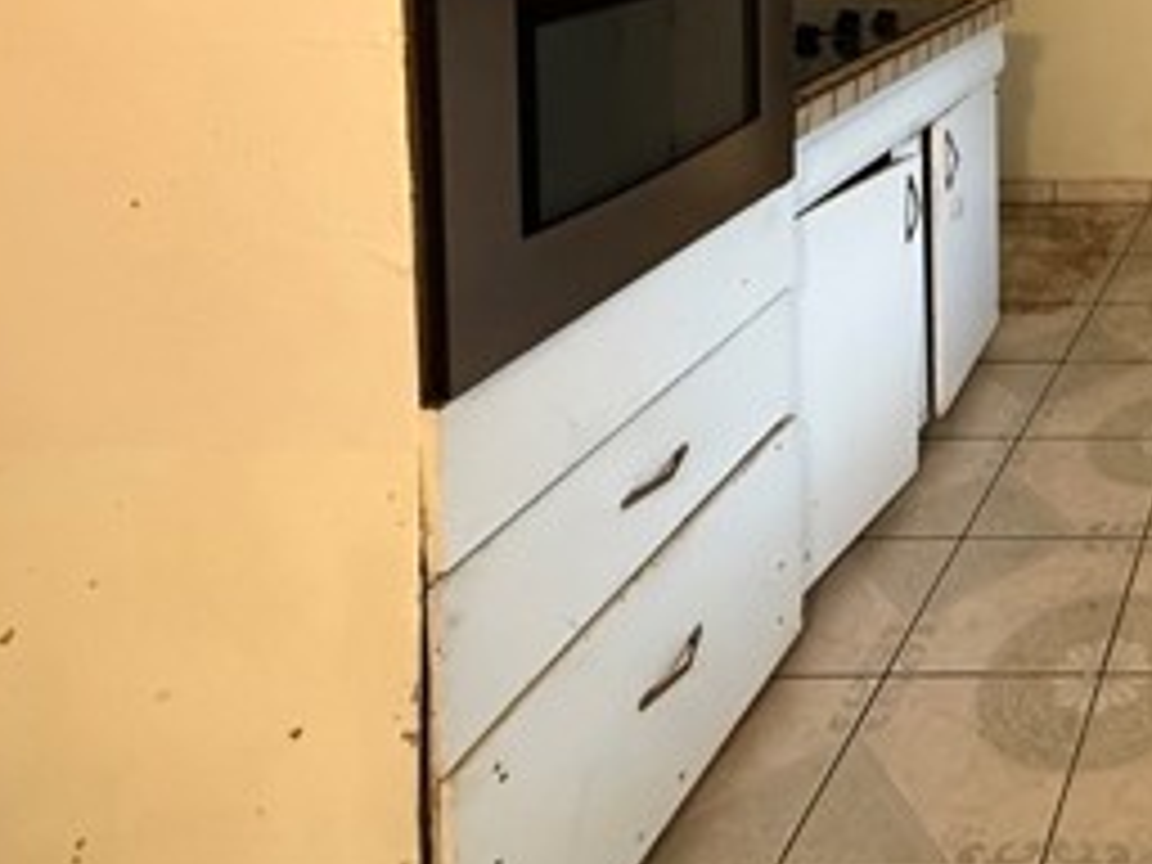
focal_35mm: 35
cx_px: 1395
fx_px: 1165
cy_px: -117
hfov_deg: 38.4
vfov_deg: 34.4
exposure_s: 1/60
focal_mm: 2.22
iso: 640
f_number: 2.2
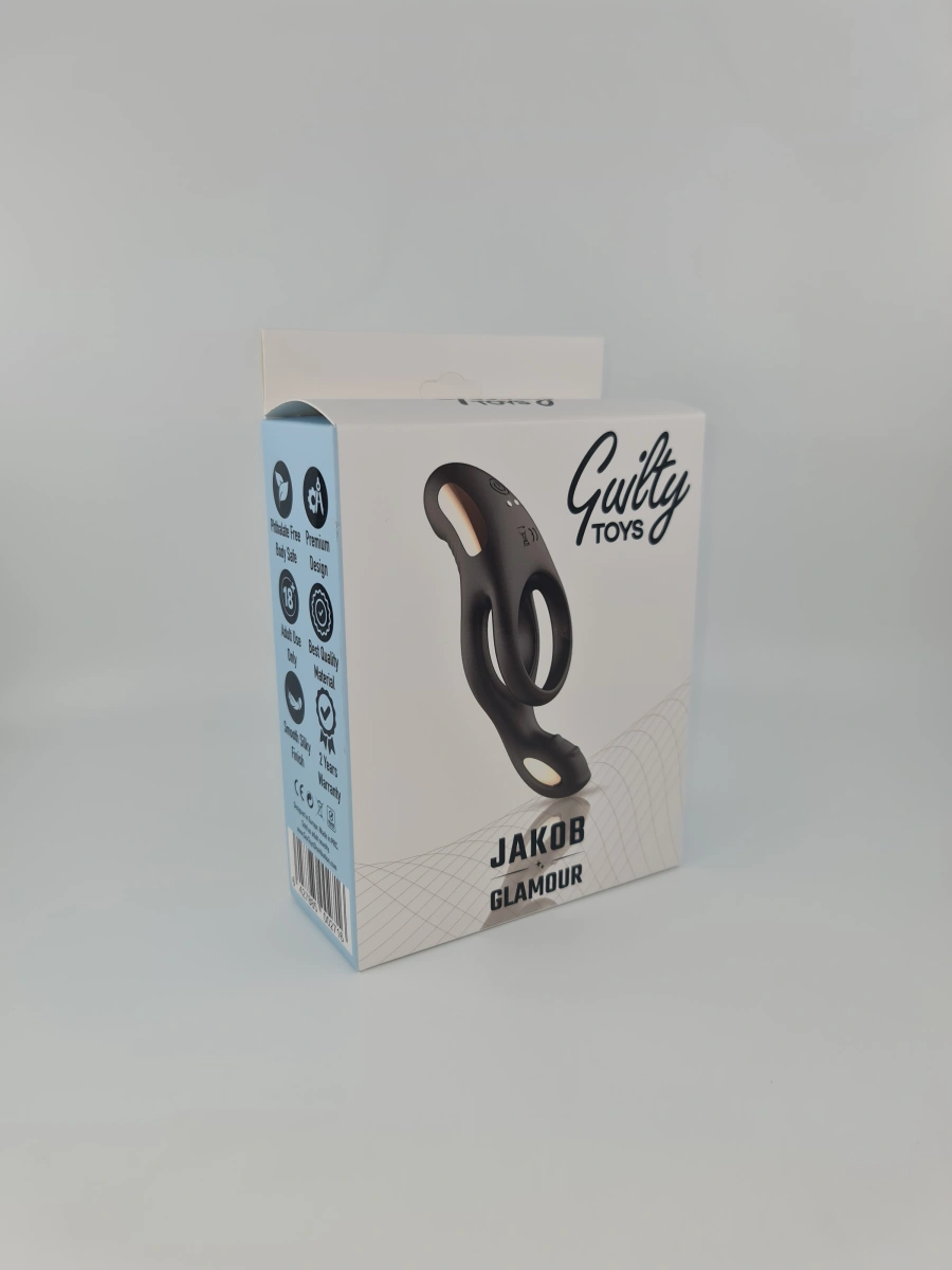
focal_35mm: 25
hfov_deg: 54.9
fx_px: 917
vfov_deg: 69.4
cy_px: 635
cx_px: 476
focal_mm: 7
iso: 50
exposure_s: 1/333
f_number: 1.8
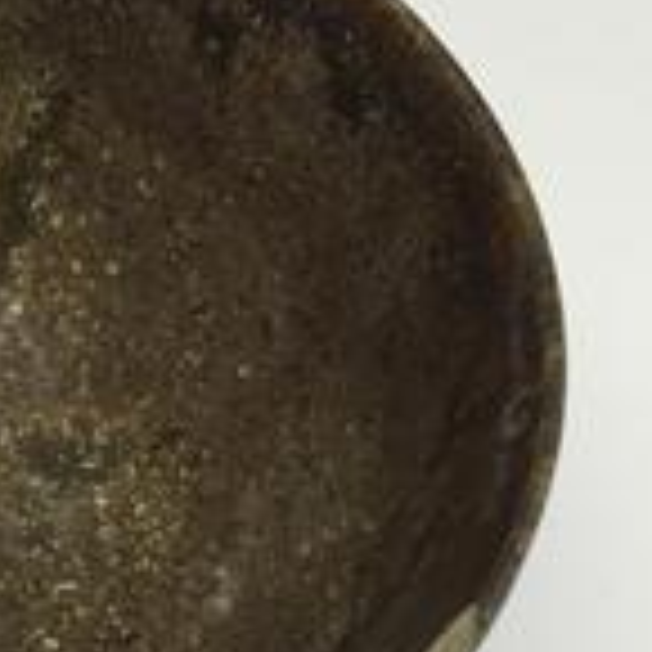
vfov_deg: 16.3
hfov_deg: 15.2
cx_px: -319
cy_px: 531
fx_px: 2259
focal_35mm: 106
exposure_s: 1/33
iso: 64
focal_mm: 4.15
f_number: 2.2
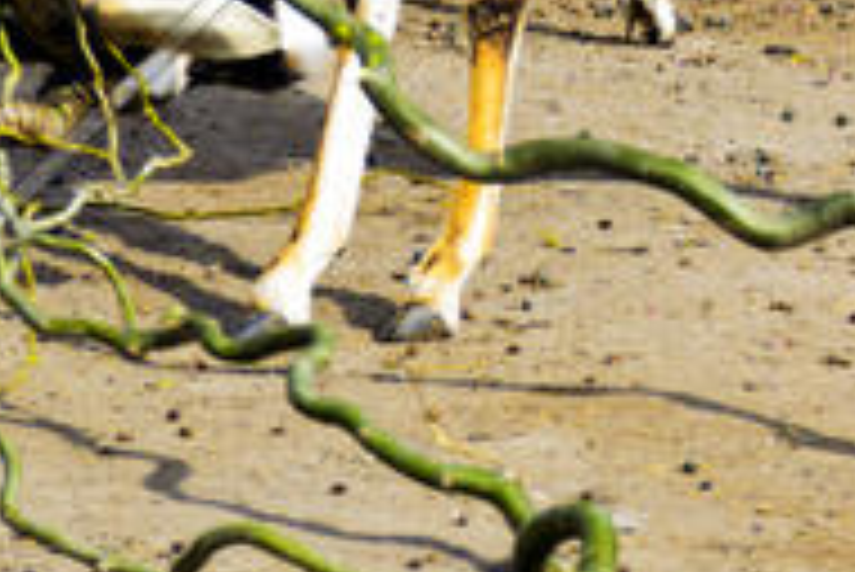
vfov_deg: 2.3
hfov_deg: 3.5
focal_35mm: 586
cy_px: -356
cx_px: 567
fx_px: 13935
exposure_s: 1/350
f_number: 5
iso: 100
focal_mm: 85
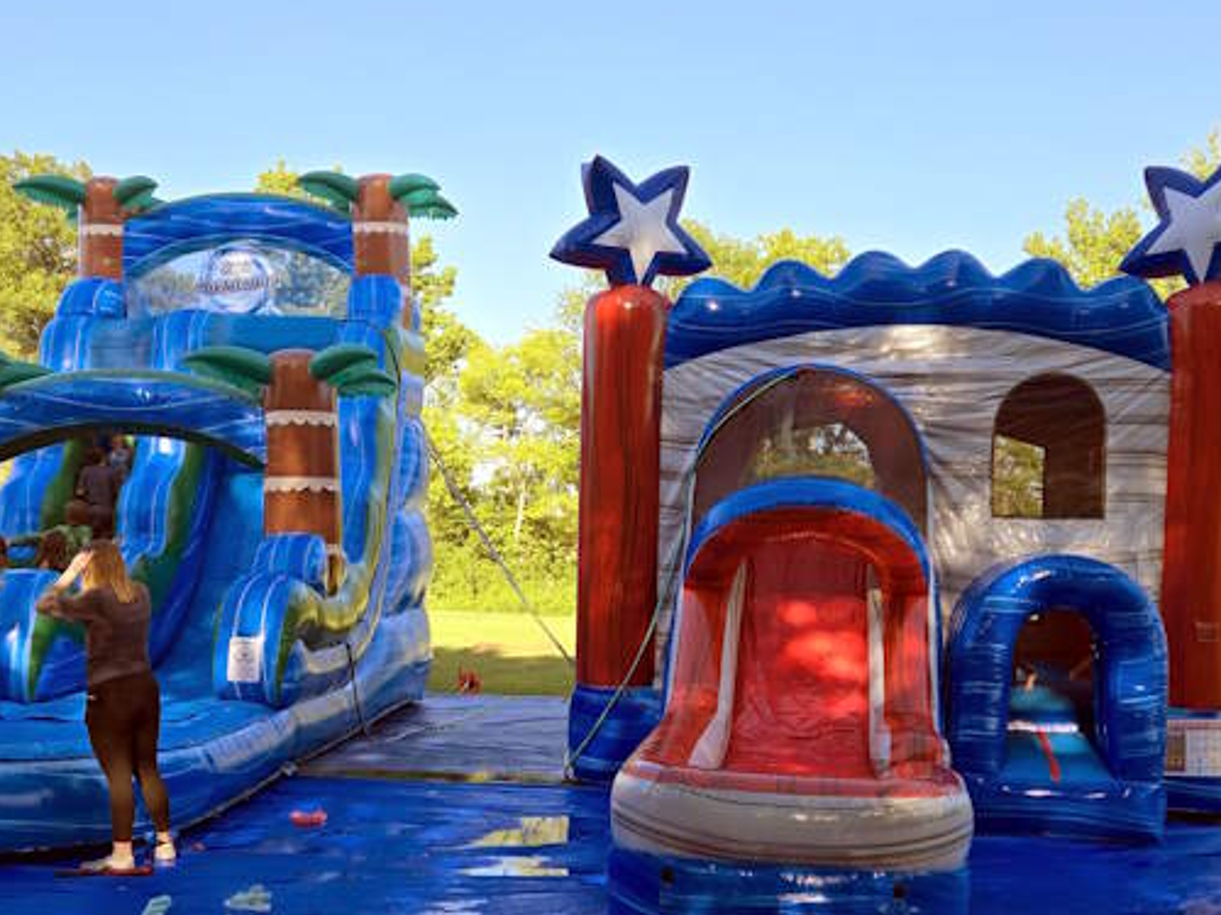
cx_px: 610
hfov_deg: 41.2
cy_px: 581
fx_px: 1623
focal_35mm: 46
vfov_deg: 31.4
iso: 25
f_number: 1.8
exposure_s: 1/726
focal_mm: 5.4
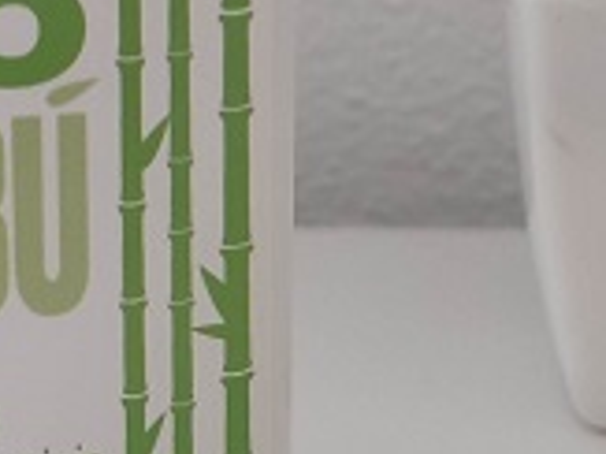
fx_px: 2152
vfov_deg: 11.9
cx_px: 442
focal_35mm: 123
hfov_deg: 16.0
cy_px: -22
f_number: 1.79
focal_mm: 4.74
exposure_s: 1/33
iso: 951
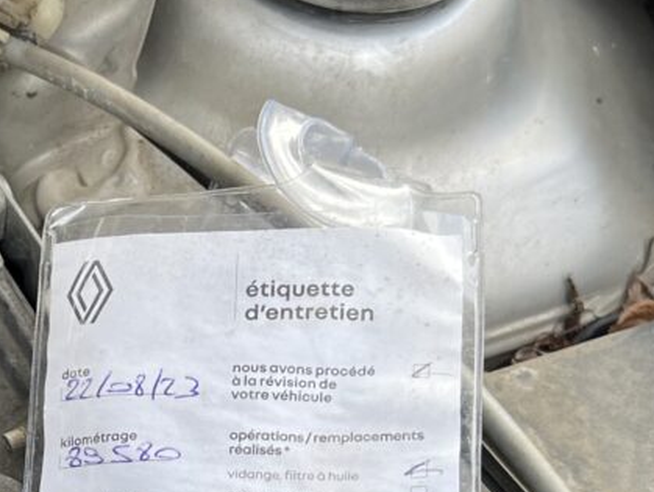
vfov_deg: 15.3
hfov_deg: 20.9
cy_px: 593
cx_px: 159
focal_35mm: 93
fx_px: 1759
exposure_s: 1/250
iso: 40
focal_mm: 5.7
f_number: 1.5
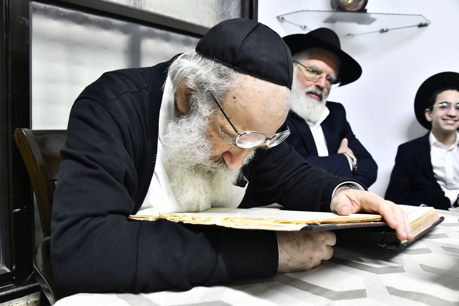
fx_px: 408
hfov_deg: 58.7
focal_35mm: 32
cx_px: 230
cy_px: 153
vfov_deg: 41.1
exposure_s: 1/160
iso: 6400
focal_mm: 32
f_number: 5.6
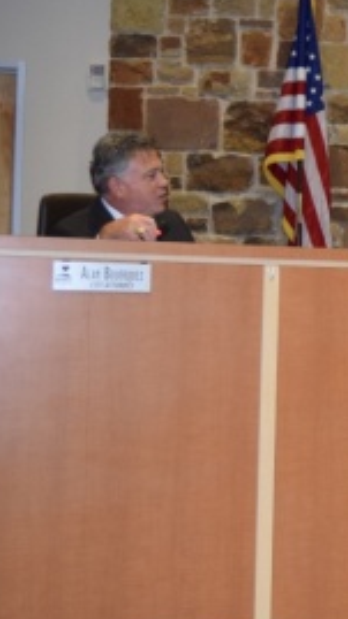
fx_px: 1397
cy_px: 272
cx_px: 537
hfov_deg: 13.3
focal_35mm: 85
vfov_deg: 25.0
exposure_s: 1/60
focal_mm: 28
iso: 1800
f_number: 4.2
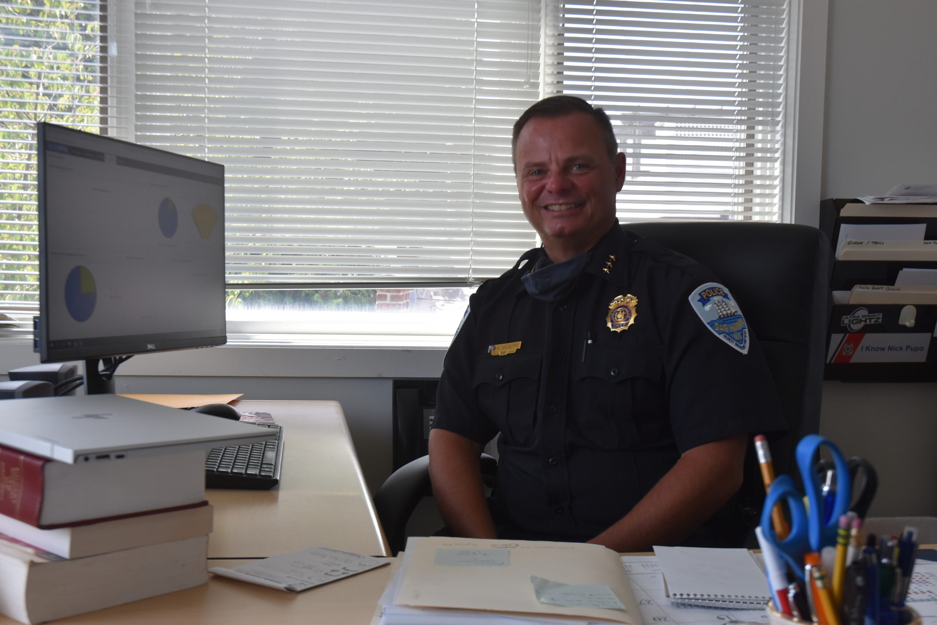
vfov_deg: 30.9
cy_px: 312
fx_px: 1132
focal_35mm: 44
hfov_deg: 45.0
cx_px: 468
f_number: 5.6
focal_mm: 29
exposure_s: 1/125
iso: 400
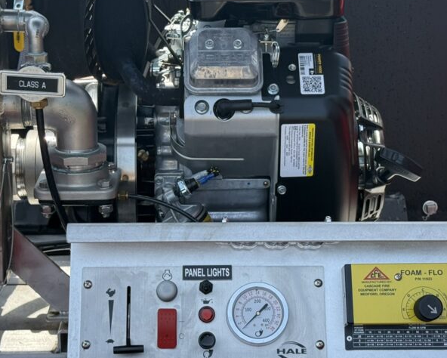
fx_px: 1072
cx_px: 216
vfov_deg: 18.9
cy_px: 158
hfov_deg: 23.6
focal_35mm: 81
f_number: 1.78
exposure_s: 1/1264
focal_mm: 6.76
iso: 64
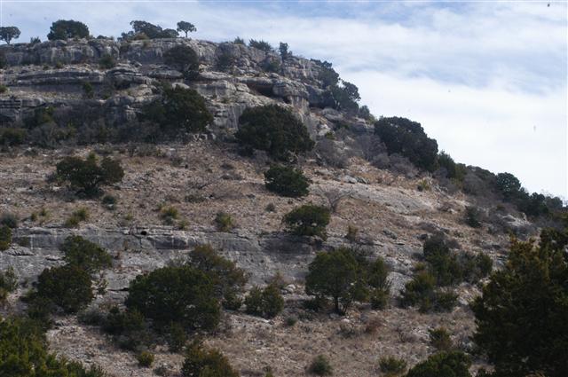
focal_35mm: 105
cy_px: 188
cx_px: 284
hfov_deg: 19.5
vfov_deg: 13.0
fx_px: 1655
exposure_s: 1/640
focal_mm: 70
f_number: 13
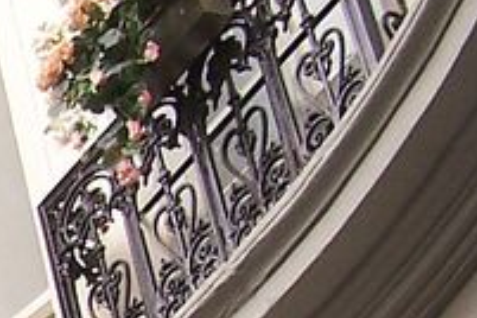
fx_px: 3339
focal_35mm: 252
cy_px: 814
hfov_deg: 7.6
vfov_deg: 5.3
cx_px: -674
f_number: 2.8
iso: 100
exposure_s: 1/30
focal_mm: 6.3
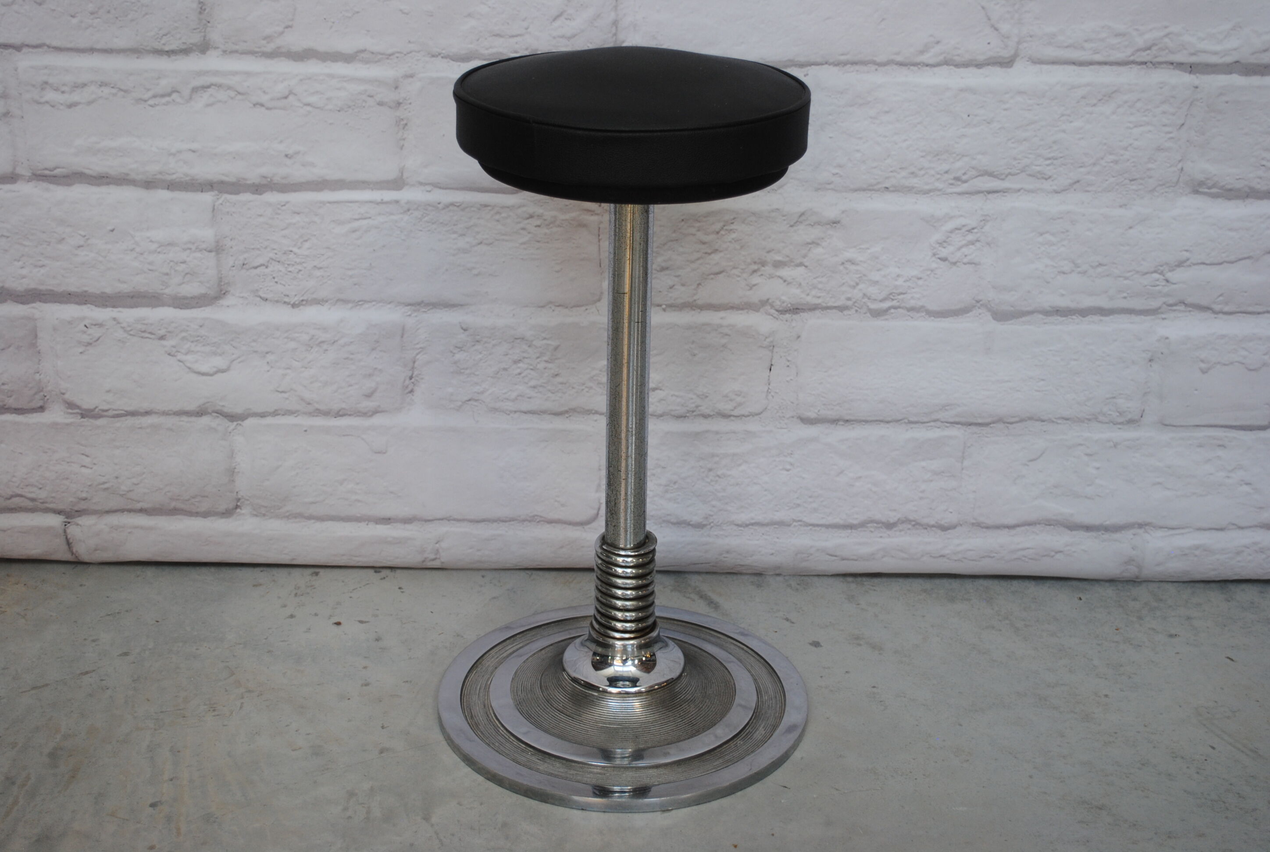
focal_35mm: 48
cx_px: 635
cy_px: 426
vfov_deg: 28.2
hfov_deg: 41.0
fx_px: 1697
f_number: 4.8
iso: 200
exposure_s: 1/80
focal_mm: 32
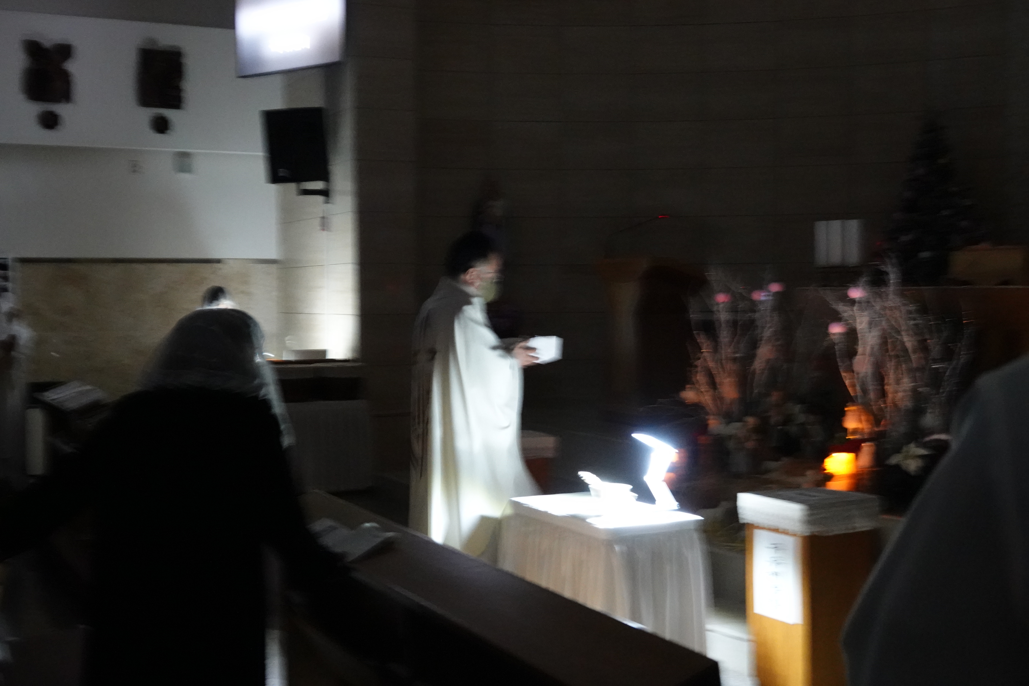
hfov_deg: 42.7
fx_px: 1315
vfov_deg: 29.2
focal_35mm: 46
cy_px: 343
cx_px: 514
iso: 3200
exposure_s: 1/8
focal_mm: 16.92
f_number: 3.2
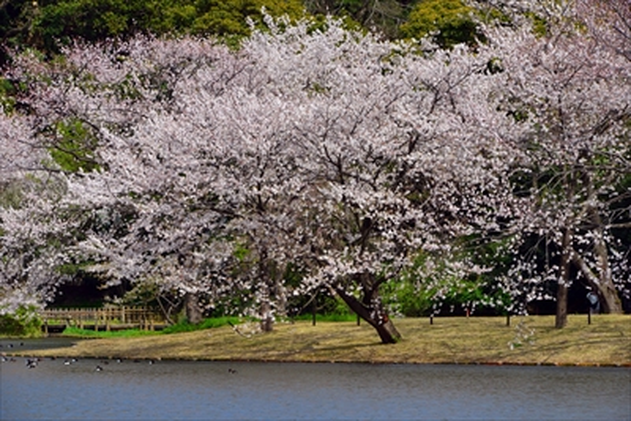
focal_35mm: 170
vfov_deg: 8.1
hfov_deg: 12.1
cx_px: 316
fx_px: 2981
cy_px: 210
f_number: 10
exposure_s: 1/400
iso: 400
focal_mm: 170
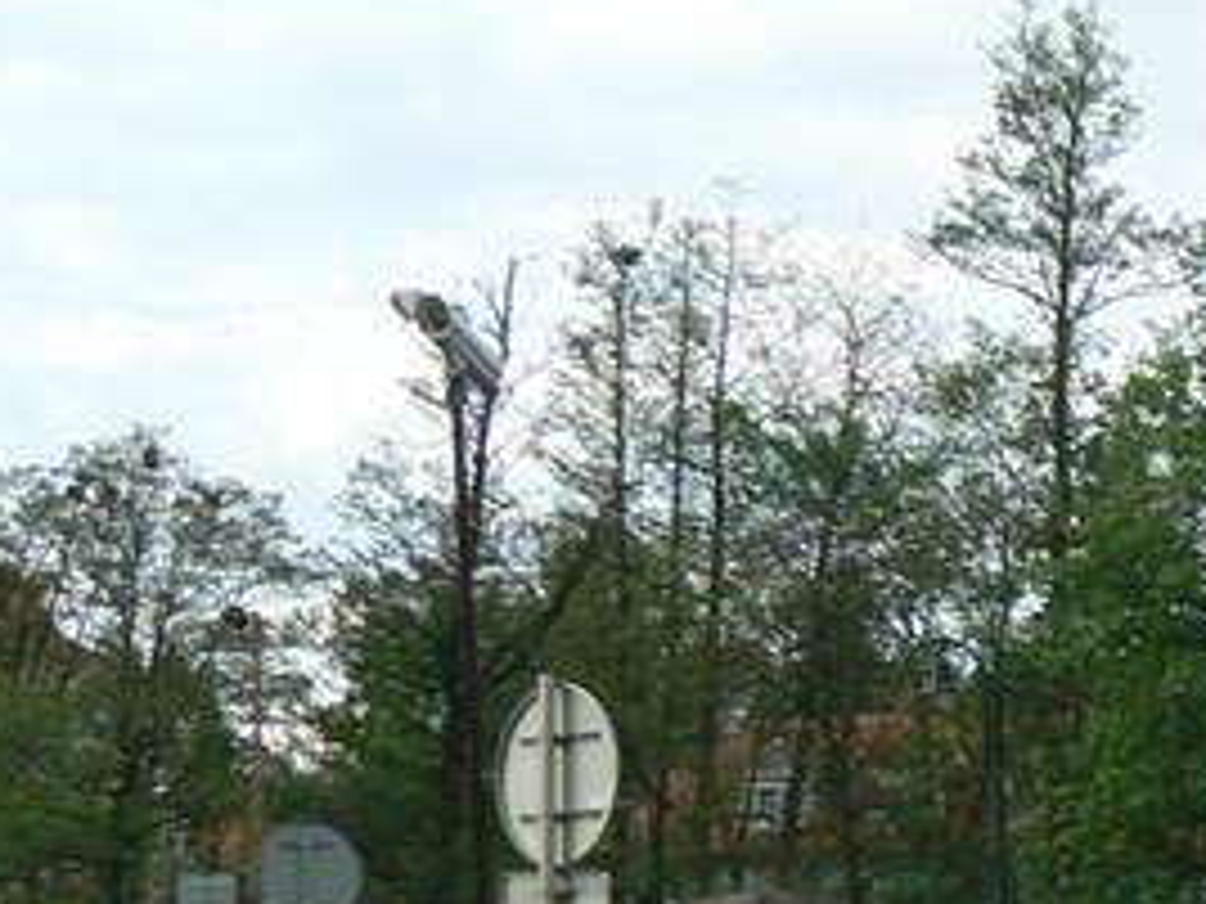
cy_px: 1172
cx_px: 1926
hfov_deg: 14.9
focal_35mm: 121
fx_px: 4216
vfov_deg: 11.9
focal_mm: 6
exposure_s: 1/800
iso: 100
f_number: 3.6
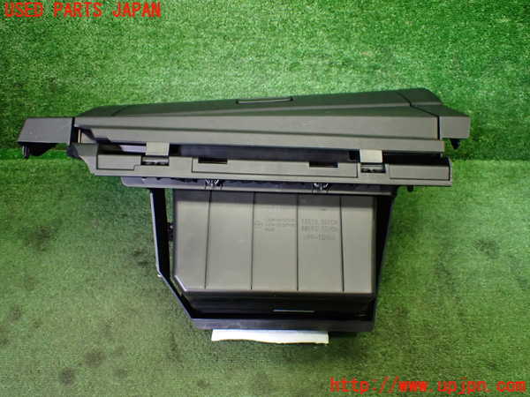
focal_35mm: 30
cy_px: 198
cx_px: 265
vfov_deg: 46.8
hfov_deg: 60.0
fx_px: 459
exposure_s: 1/125
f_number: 2.3
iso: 640
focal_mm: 5.4
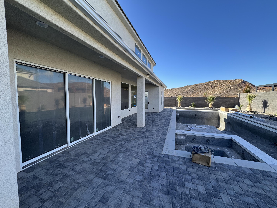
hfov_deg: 102.1
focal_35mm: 14
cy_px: 104
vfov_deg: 85.7
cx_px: 138
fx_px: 112
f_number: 2.2
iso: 40
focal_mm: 2.22
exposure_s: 1/453
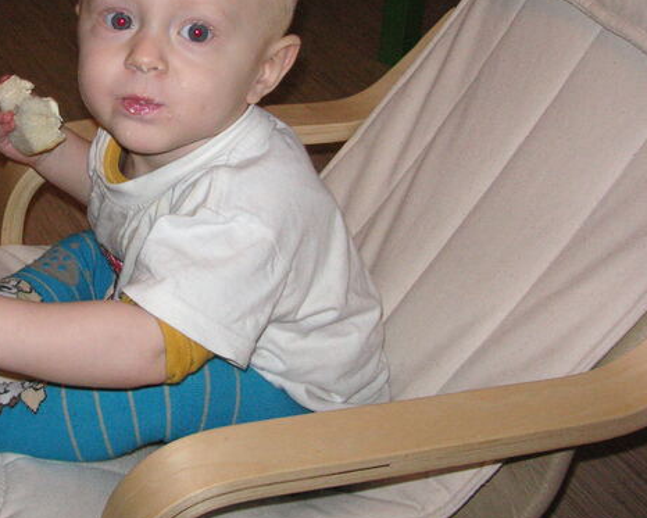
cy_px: 121
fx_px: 1187
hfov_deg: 29.7
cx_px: 125
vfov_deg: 24.3
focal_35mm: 62
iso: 160
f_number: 2.8
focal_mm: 6.1
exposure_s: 1/45
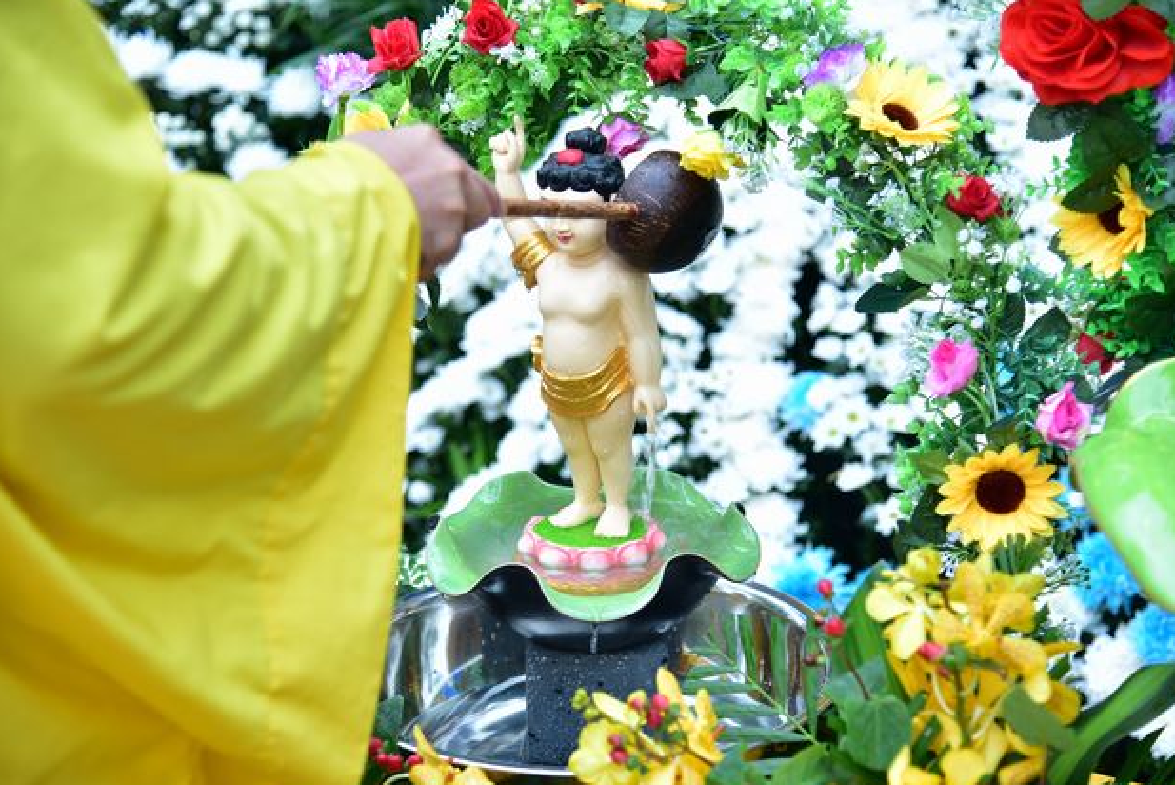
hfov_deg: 25.7
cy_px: 396
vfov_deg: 17.3
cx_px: 598
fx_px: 2580
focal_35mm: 79
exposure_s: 1/60
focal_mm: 75
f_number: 4
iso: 100
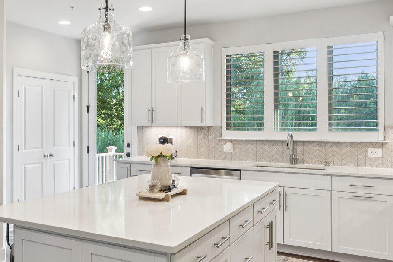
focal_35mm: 36
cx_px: 104
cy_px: 115
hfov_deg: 51.1
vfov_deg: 36.8
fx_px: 393
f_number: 8
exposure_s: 1/50
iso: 640
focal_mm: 16
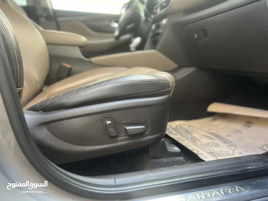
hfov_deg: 67.3
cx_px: 134
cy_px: 100
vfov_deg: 53.1
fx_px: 201
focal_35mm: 26
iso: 160
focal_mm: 5.7
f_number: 1.5
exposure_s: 1/60
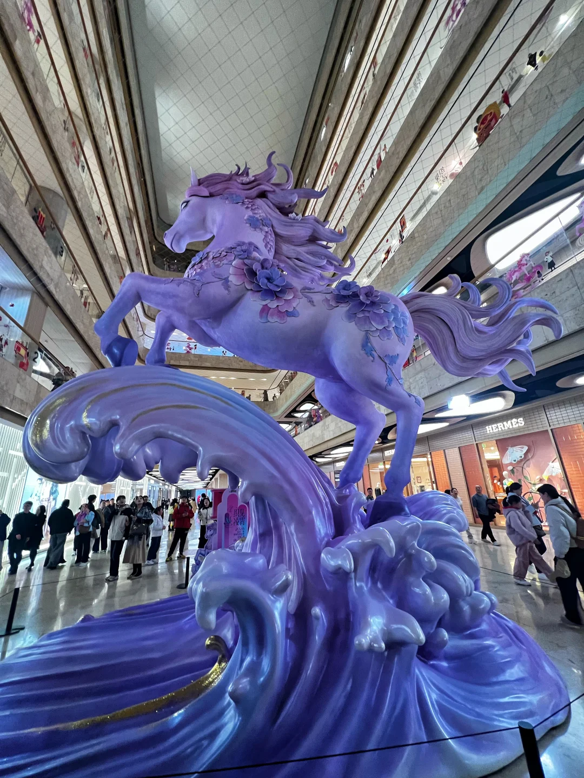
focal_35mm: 13
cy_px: 389
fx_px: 292
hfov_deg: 89.9
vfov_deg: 106.2
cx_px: 292
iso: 250
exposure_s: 1/74
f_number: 1.8
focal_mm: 1.57
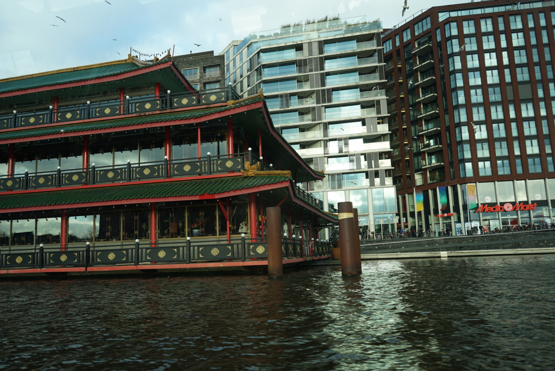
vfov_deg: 46.5
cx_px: 278
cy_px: 186
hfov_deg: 65.4
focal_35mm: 28
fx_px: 432
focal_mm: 28
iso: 100
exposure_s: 1/160
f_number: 4
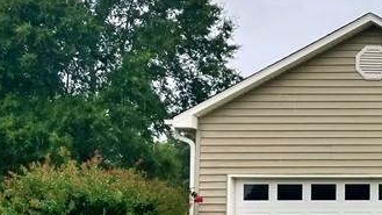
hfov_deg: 19.4
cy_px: 212
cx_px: 586
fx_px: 962
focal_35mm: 95
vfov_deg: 12.6
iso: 20
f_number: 1.8
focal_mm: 3.99
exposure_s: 1/350
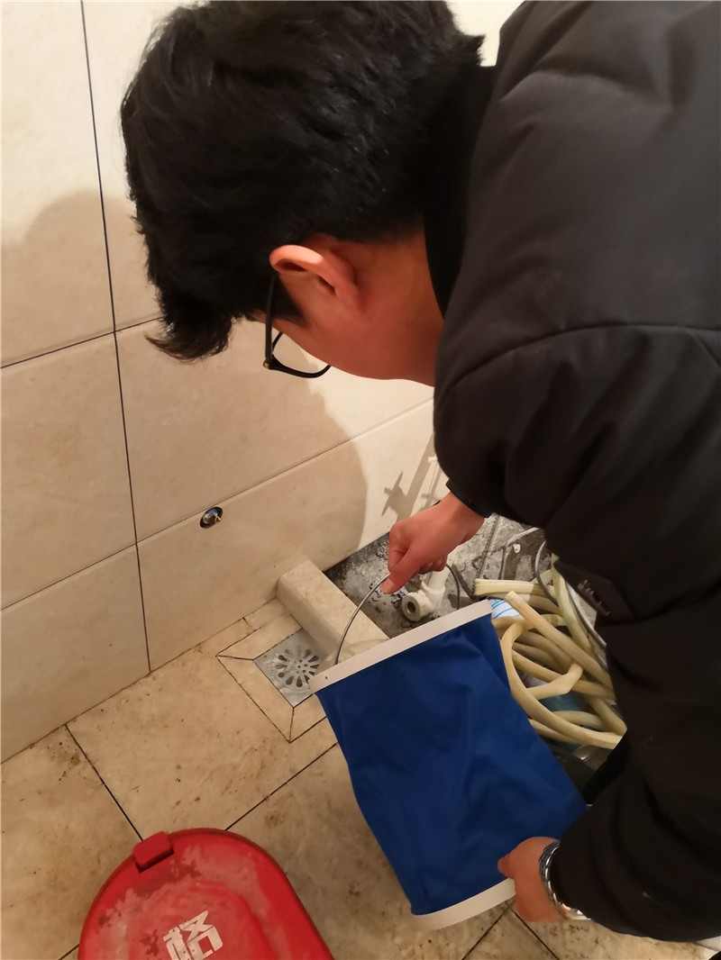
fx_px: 750
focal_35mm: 27
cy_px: 480
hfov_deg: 51.4
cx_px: 360
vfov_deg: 65.3
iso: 640
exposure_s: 1/20
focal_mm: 3.95
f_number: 1.8
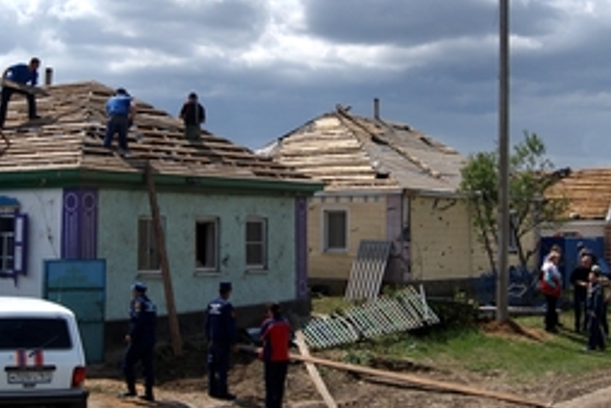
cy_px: 134
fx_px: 968
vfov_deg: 23.7
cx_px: 281
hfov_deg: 35.0
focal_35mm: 57
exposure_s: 1/250
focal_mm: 22
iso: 100
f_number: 10
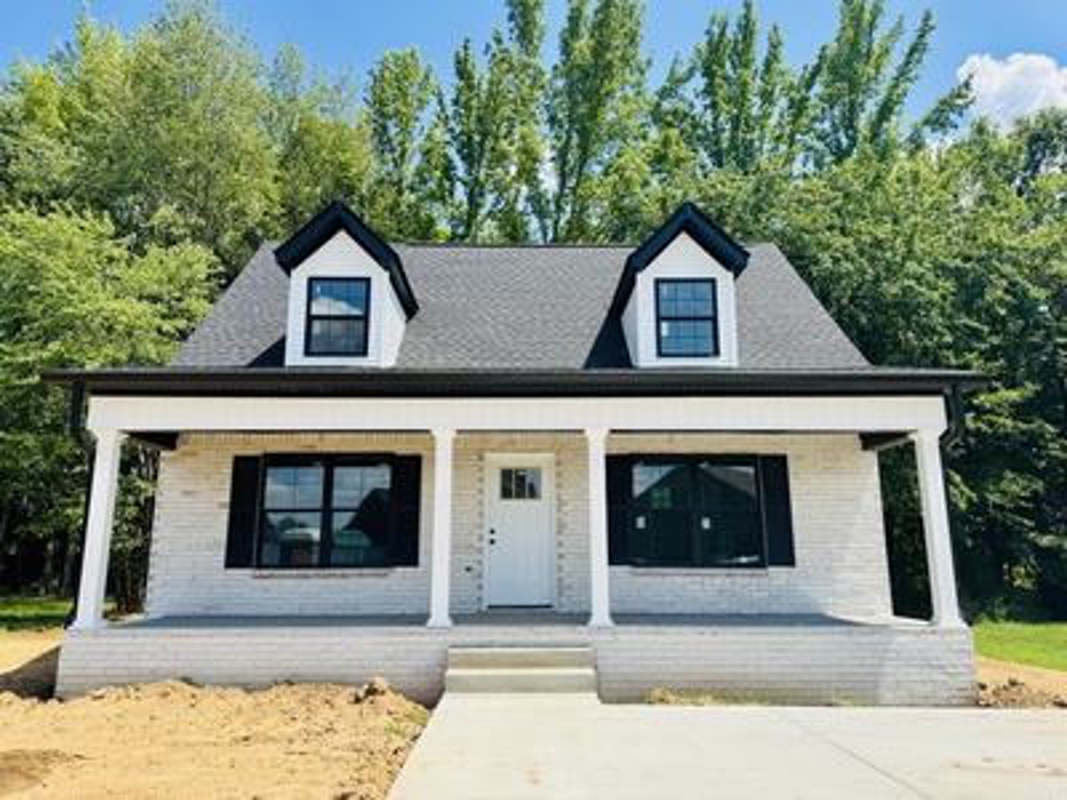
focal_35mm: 24
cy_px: 400
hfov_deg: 71.6
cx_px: 534
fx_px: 740
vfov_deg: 56.8
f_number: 1.78
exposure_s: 1/3597
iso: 80
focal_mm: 6.76
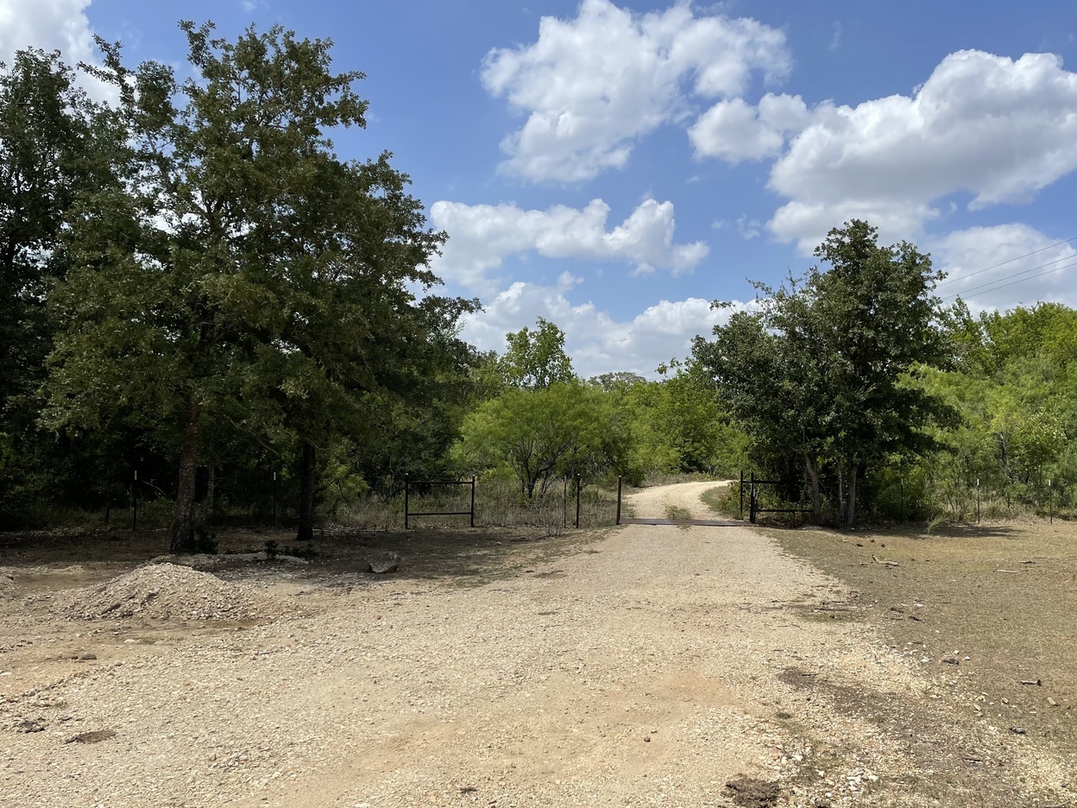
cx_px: 614
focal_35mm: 30
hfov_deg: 59.7
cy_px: 429
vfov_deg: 46.8
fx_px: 933
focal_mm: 4.2
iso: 32
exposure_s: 1/5556
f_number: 1.6
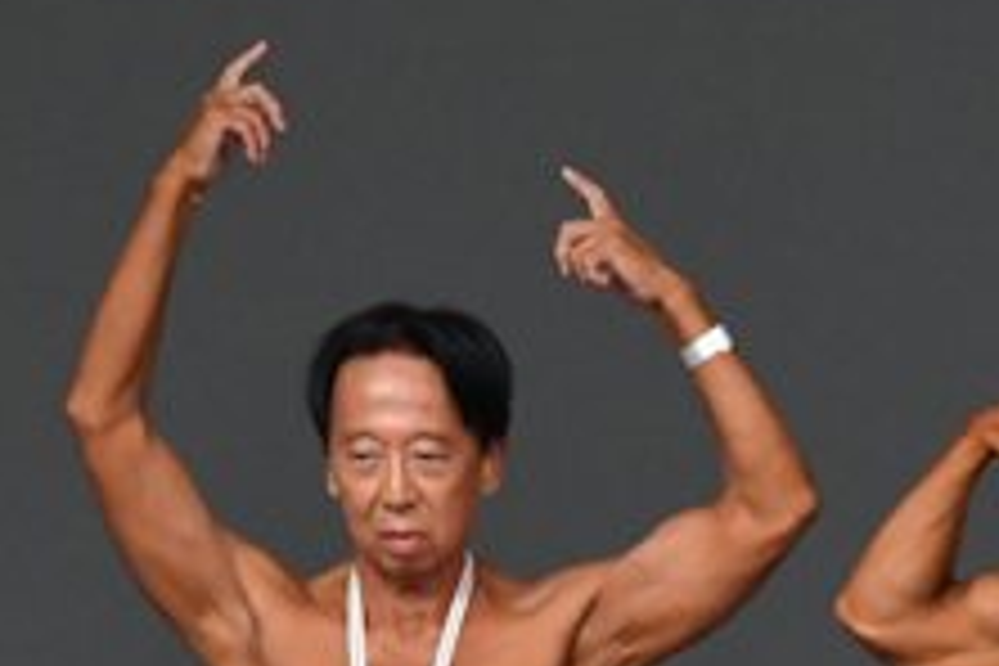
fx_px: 33464
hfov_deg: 1.7
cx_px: 839
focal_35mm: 1206
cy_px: 950
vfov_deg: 1.1
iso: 5000
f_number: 5.6
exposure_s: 1/400
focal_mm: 230
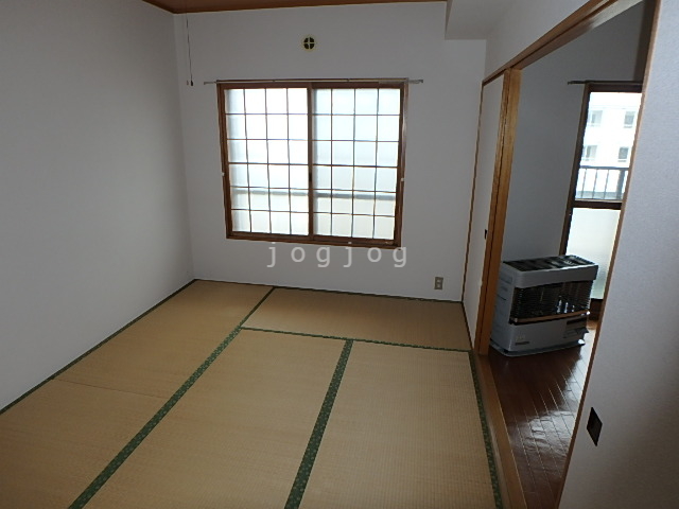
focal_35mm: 21
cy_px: 254
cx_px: 340
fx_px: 412
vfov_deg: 63.4
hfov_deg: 79.0
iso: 125
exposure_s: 1/100
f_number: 3.5
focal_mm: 3.7
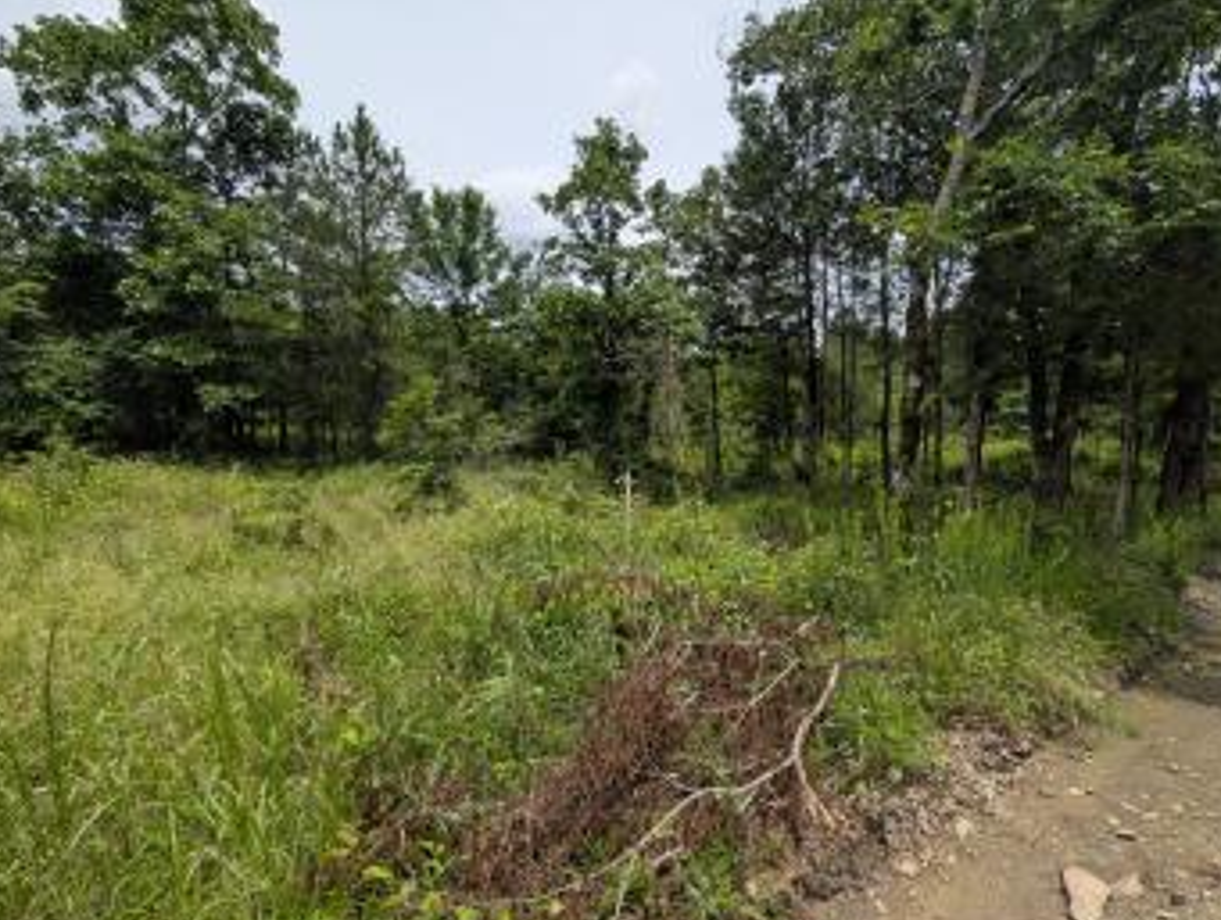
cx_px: 630
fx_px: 495
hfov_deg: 101.9
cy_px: 473
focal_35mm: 14
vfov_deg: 85.8
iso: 54
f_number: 1.7
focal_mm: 2.02
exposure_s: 1/3257
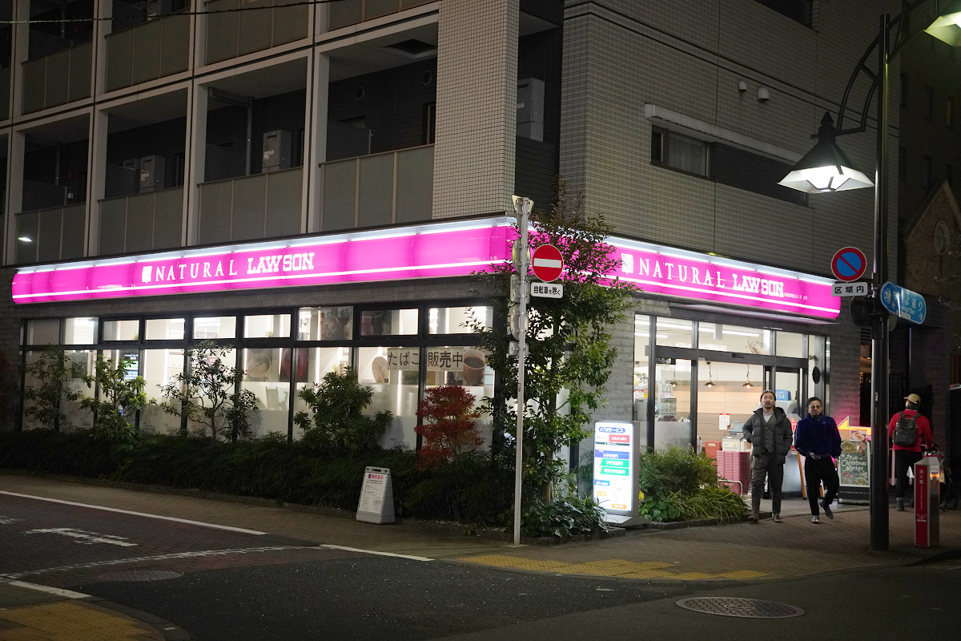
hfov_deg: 43.6
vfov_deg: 29.9
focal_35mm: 45
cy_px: 320
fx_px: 1201
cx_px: 480
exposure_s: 1/160
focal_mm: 45
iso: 2500
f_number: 2.8
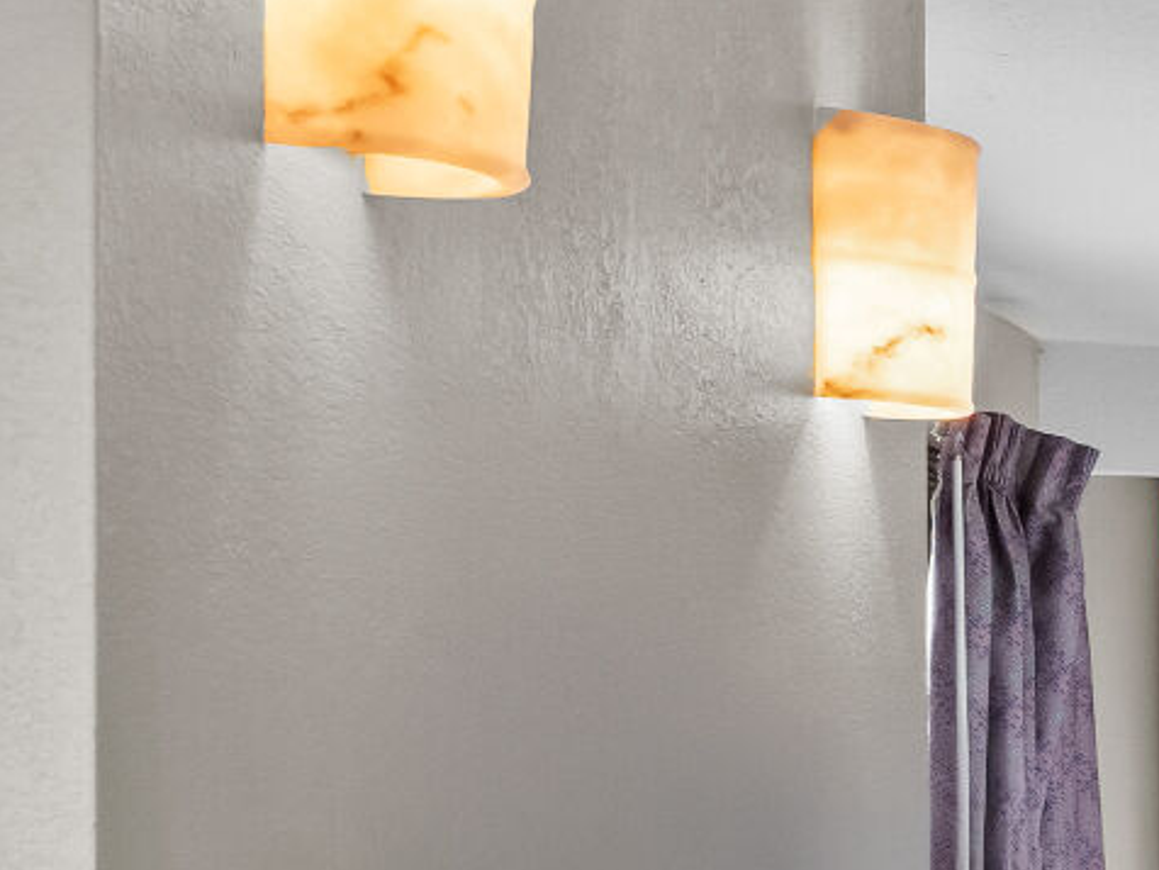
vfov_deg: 14.9
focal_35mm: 97
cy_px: 911
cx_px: 3647
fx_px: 3248
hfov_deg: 10.9
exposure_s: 1/1.25
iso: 200
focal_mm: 16
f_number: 9
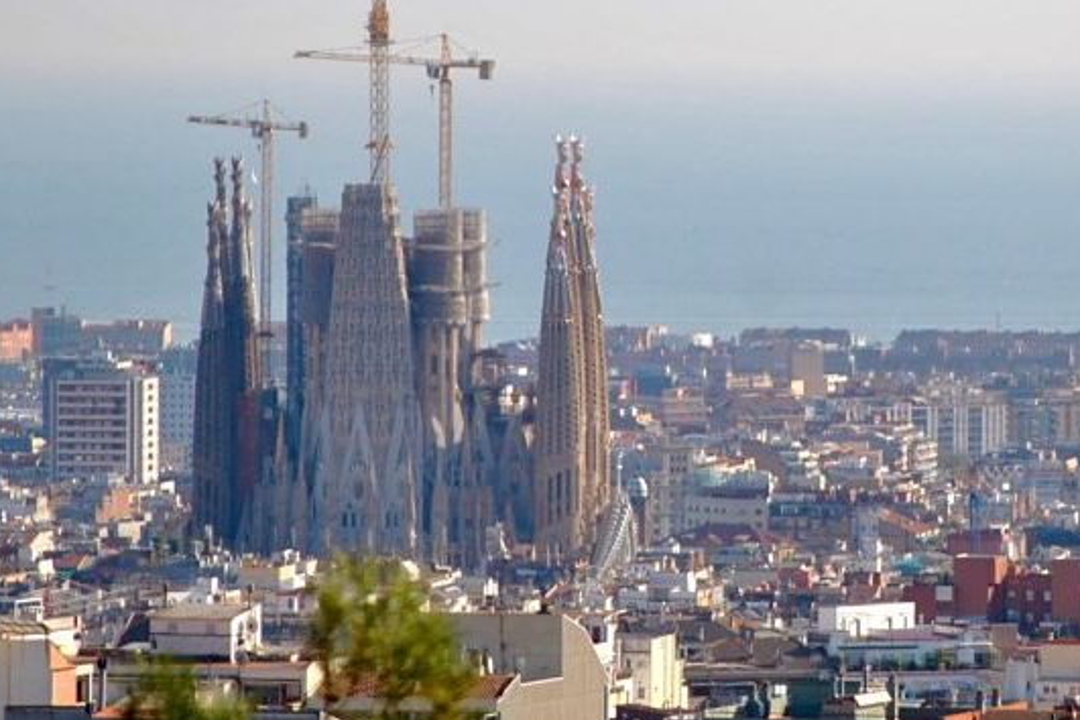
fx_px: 8276
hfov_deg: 7.5
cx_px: 826
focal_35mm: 276
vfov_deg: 5.0
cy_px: 303
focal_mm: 105
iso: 125
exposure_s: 1/500
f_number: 5.6
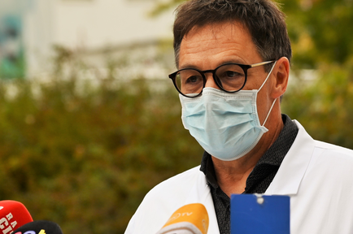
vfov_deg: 5.3
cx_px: 238
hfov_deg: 7.9
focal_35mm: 260
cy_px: 178
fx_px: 2546
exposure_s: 1/250
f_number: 5
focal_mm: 120
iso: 200
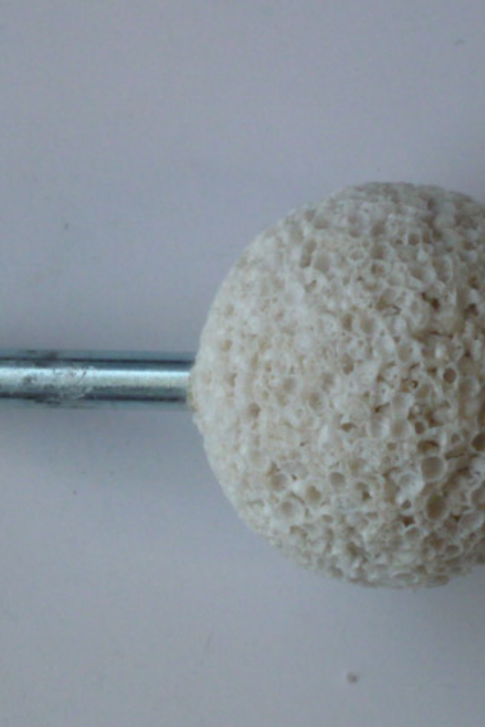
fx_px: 6345
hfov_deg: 4.4
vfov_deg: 6.6
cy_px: 364
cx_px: 221
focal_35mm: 314
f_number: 5.9
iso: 200
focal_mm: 22
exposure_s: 1/125
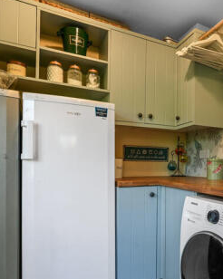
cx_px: 188
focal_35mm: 28
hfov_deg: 47.8
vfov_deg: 61.5
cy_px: 171
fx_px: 231
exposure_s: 1/25
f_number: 8
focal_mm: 14
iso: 400
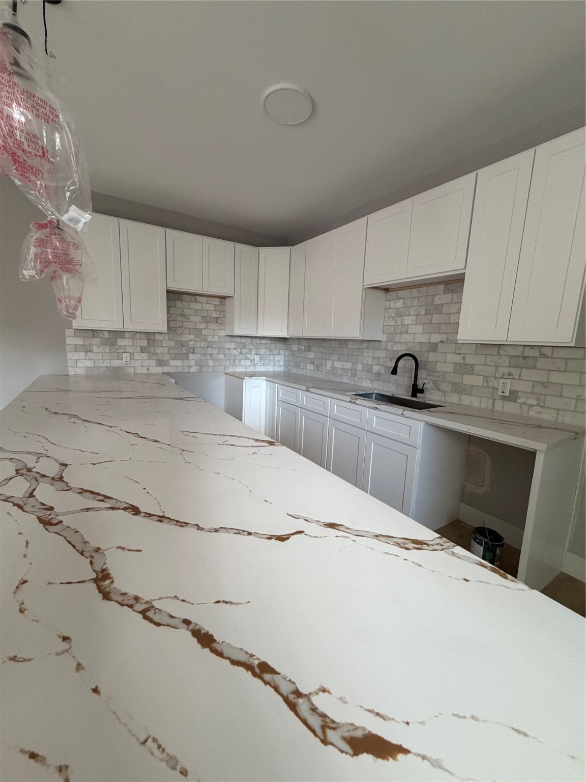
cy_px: 391
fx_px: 316
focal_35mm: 14
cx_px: 293
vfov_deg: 102.1
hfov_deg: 85.7
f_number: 2.2
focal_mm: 2.22
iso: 320
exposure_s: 1/66
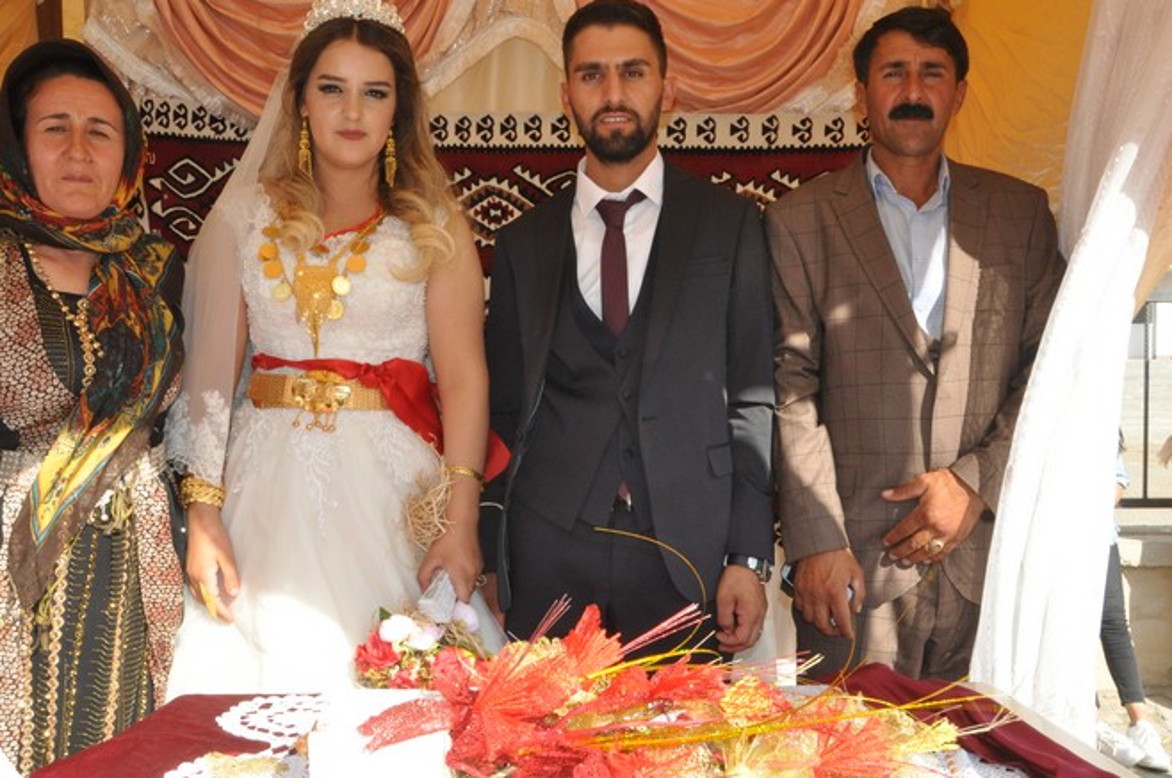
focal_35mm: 34
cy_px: 371
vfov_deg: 39.3
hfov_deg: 56.5
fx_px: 1090
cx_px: 554
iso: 1250
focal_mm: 21
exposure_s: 1/200
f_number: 25
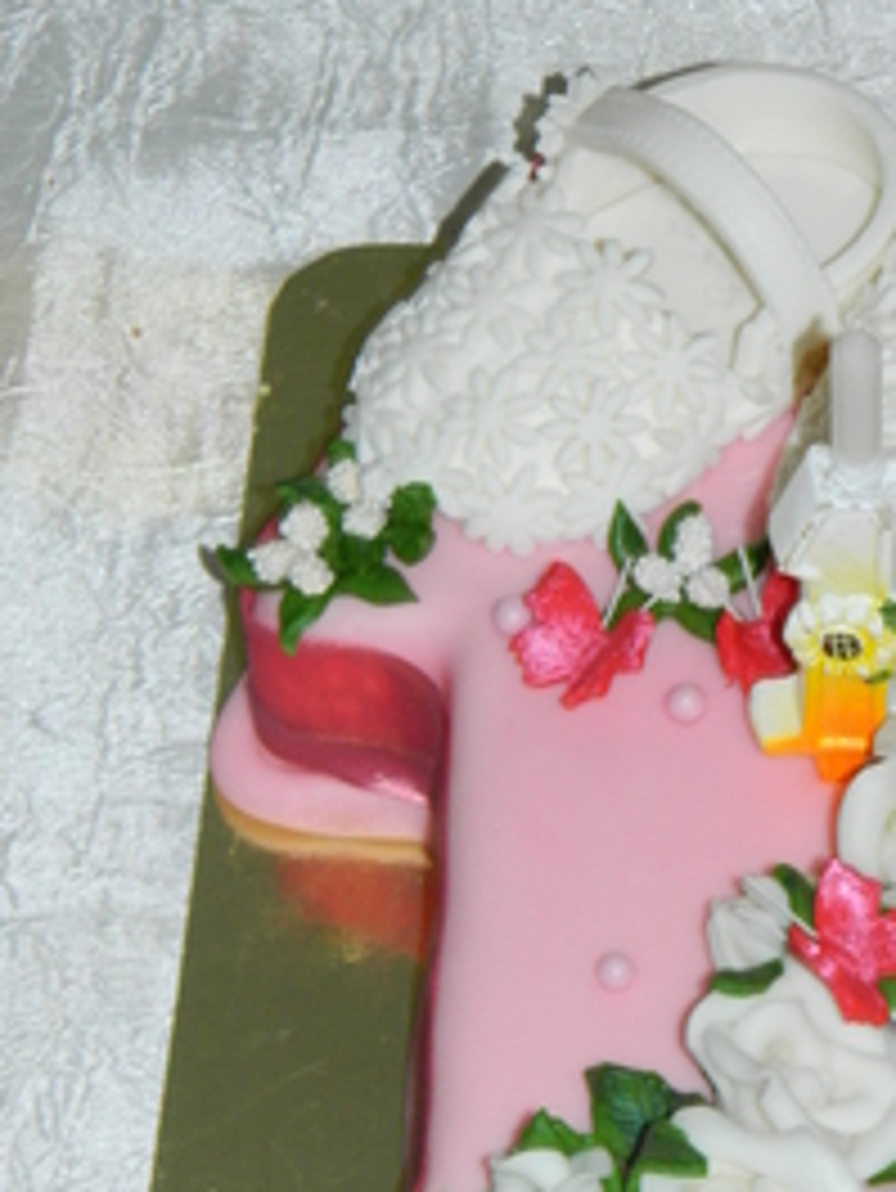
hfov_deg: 6.9
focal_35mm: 214
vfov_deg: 9.2
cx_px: 871
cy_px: 1165
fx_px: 7380
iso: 200
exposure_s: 1/60
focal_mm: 18.6
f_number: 4.5
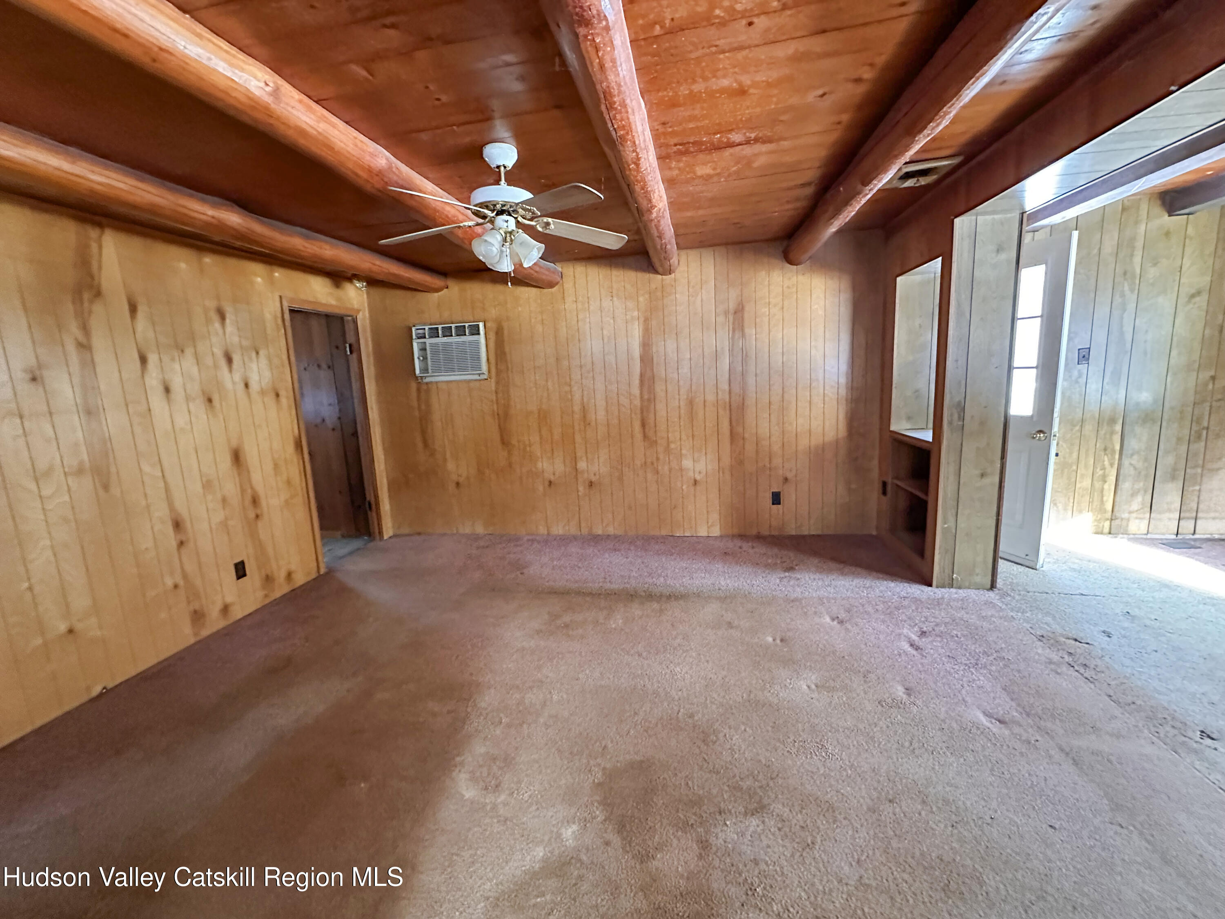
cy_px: 460
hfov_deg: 102.1
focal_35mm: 14
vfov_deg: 85.7
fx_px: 495
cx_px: 612
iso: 1000
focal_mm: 2.22
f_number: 2.2
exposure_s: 1/60
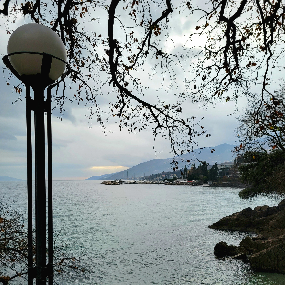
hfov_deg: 52.5
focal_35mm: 31
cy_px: 179
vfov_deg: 52.0
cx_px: 142
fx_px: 289
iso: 40
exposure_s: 1/667
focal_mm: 5.4
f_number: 1.8
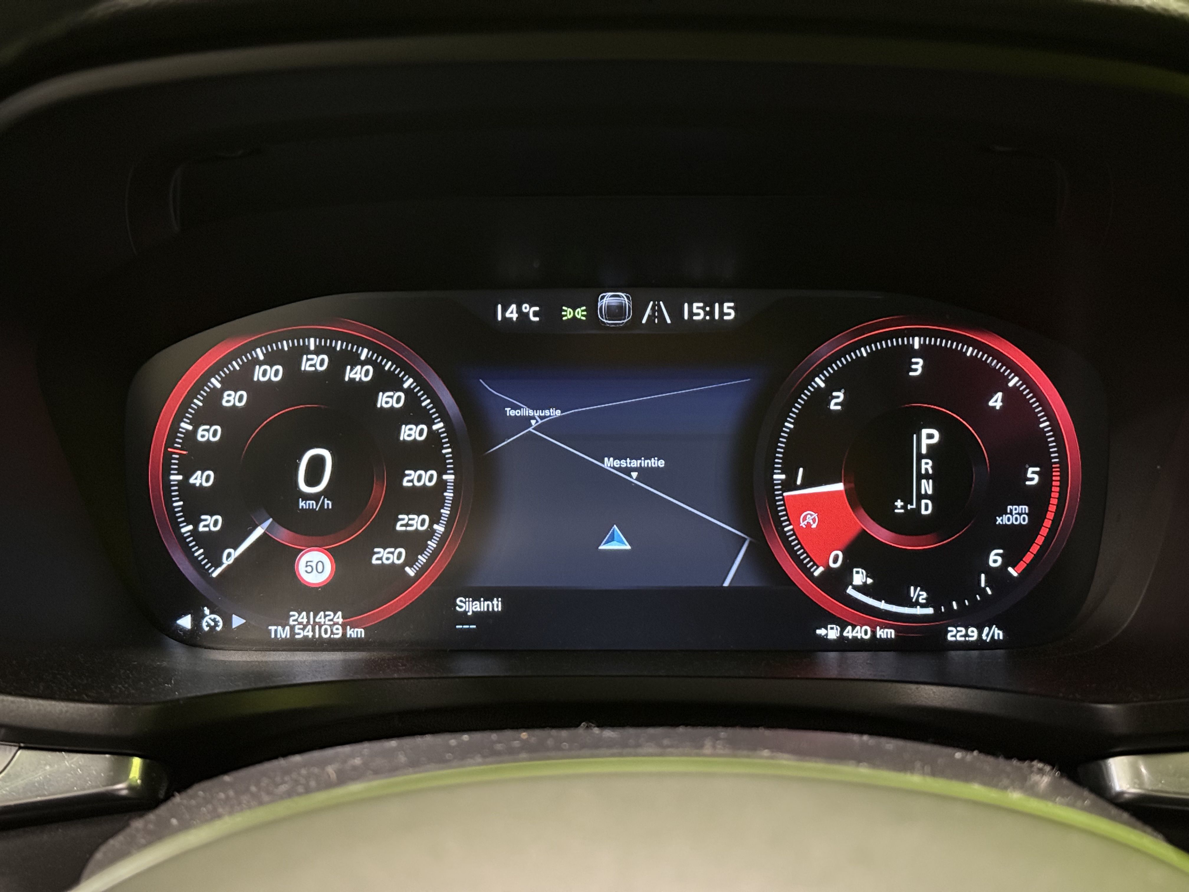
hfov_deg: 39.7
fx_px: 1649
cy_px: 446
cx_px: 594
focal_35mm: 48
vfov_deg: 30.3
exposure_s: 1/22
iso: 640
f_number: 1.78
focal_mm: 6.76
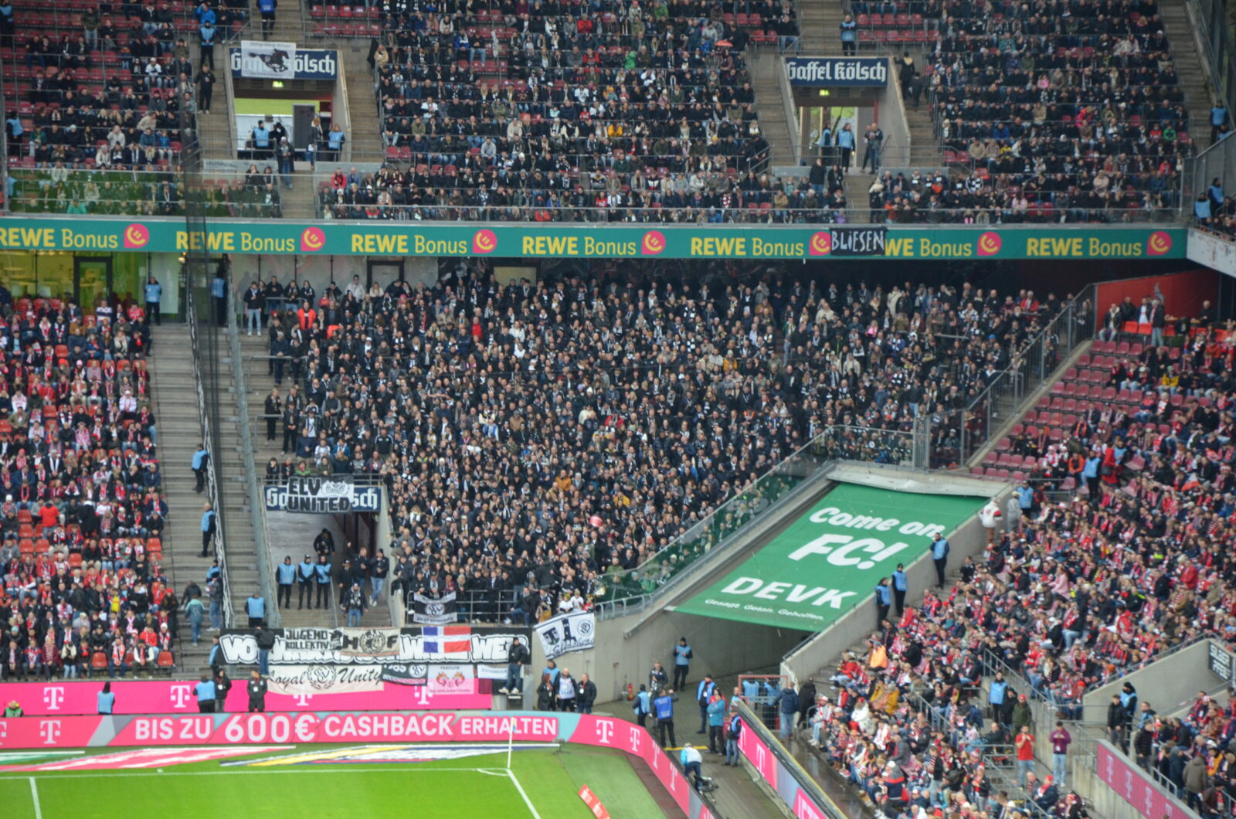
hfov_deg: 13.1
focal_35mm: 158
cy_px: 410
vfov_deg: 8.7
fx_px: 5397
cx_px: 618
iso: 1400
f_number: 5.6
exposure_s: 1/125
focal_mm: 105
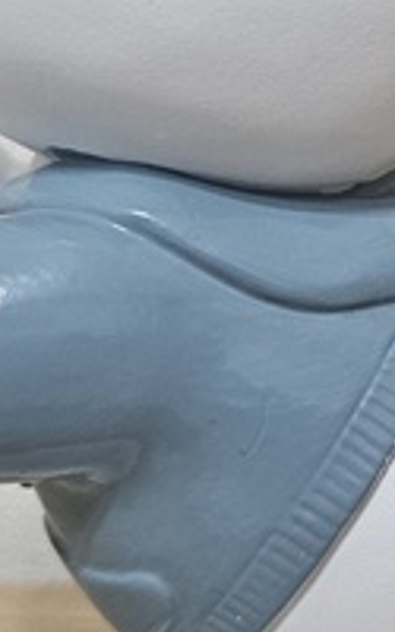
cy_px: 240
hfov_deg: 12.5
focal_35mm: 102
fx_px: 1757
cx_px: 483
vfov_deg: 20.4
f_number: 1.8
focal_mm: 5
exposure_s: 1/120
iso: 160
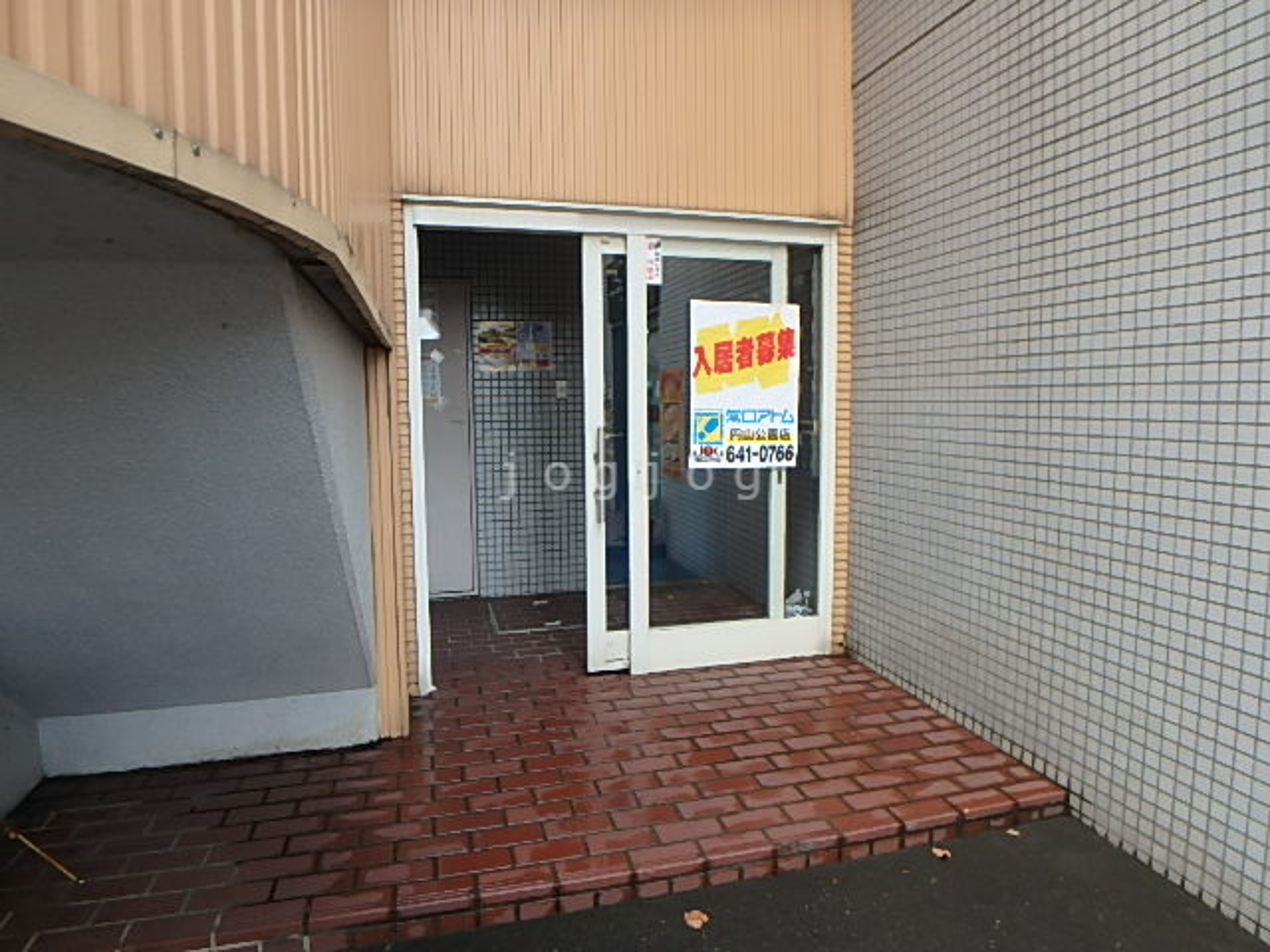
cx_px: 635
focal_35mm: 21
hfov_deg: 79.0
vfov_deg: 63.4
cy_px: 476
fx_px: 770
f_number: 3.5
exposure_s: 1/60
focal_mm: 3.7
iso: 200
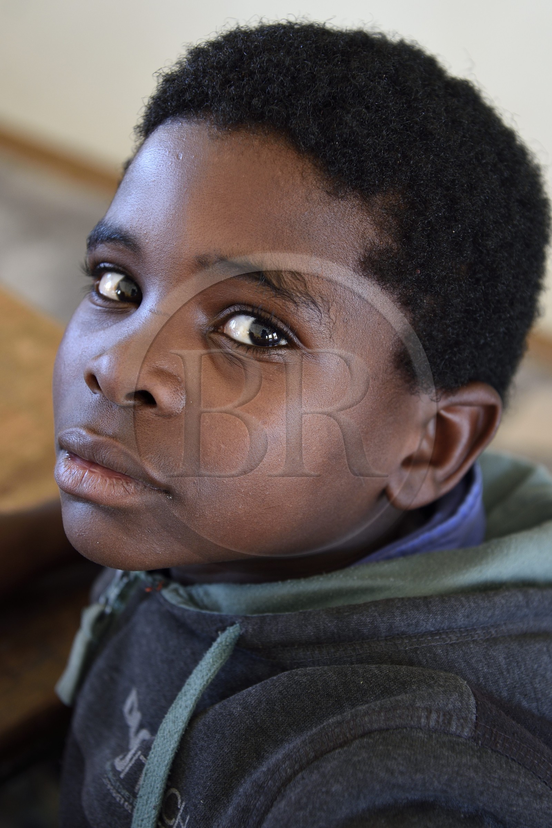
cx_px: 276
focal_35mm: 60
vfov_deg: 33.4
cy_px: 414
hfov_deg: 22.6
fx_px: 1380
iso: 800
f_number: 5
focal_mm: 60
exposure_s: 1/60
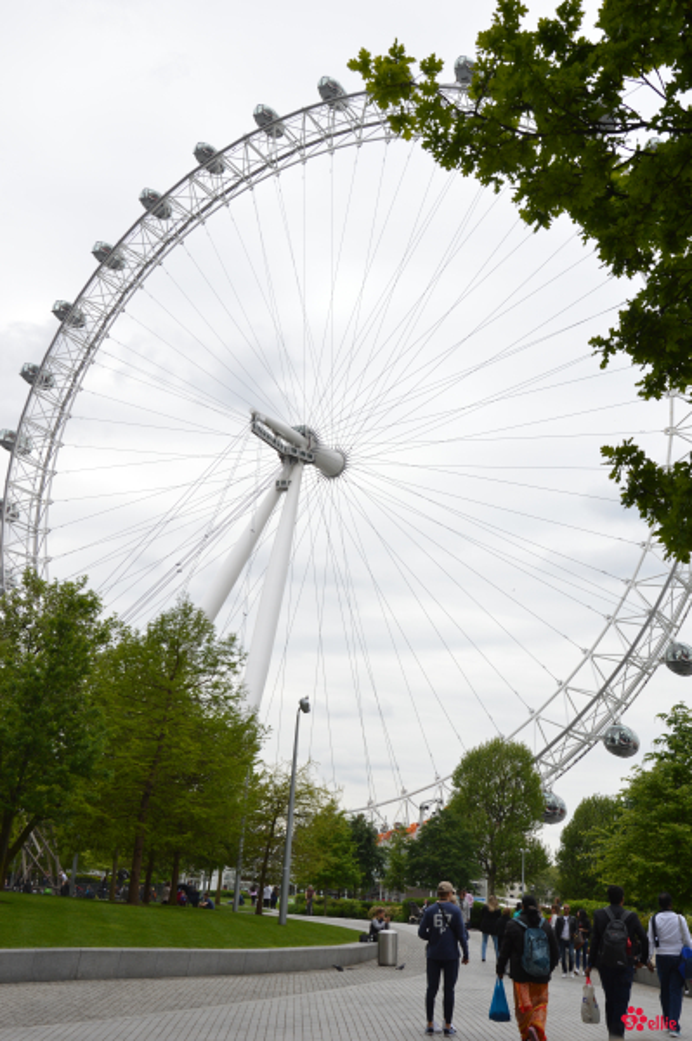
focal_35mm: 45
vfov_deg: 43.6
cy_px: 520
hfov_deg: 29.8
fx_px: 1300
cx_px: 346
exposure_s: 1/200
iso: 100
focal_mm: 30
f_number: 7.1
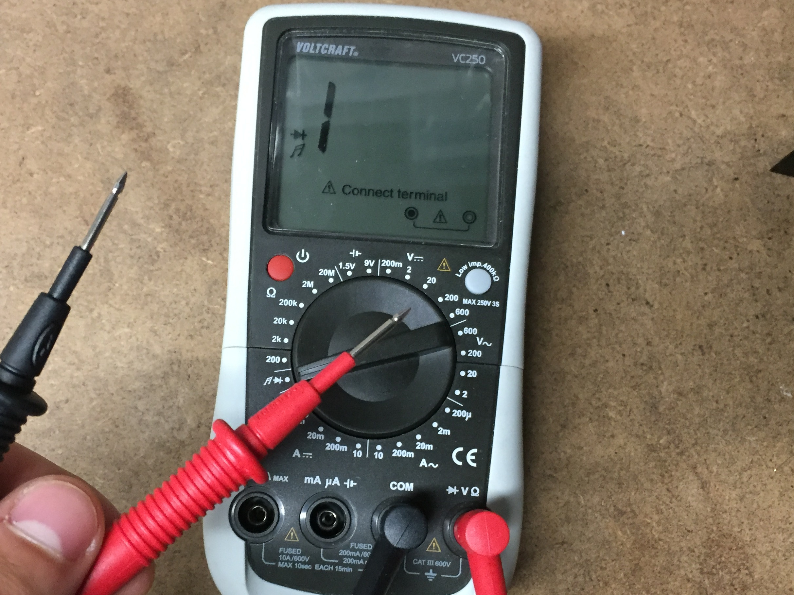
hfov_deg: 47.5
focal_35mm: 39
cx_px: 309
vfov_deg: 36.7
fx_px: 895
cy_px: 352
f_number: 2.2
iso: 250
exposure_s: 1/33
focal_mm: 4.15
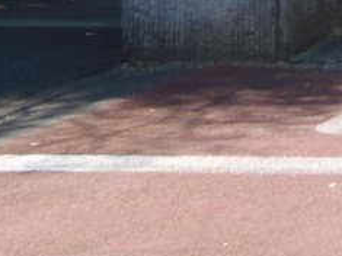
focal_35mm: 183
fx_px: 1807
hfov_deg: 9.9
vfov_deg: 7.7
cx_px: 739
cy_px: -269
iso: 64
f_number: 3.6
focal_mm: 7.8
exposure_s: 1/50
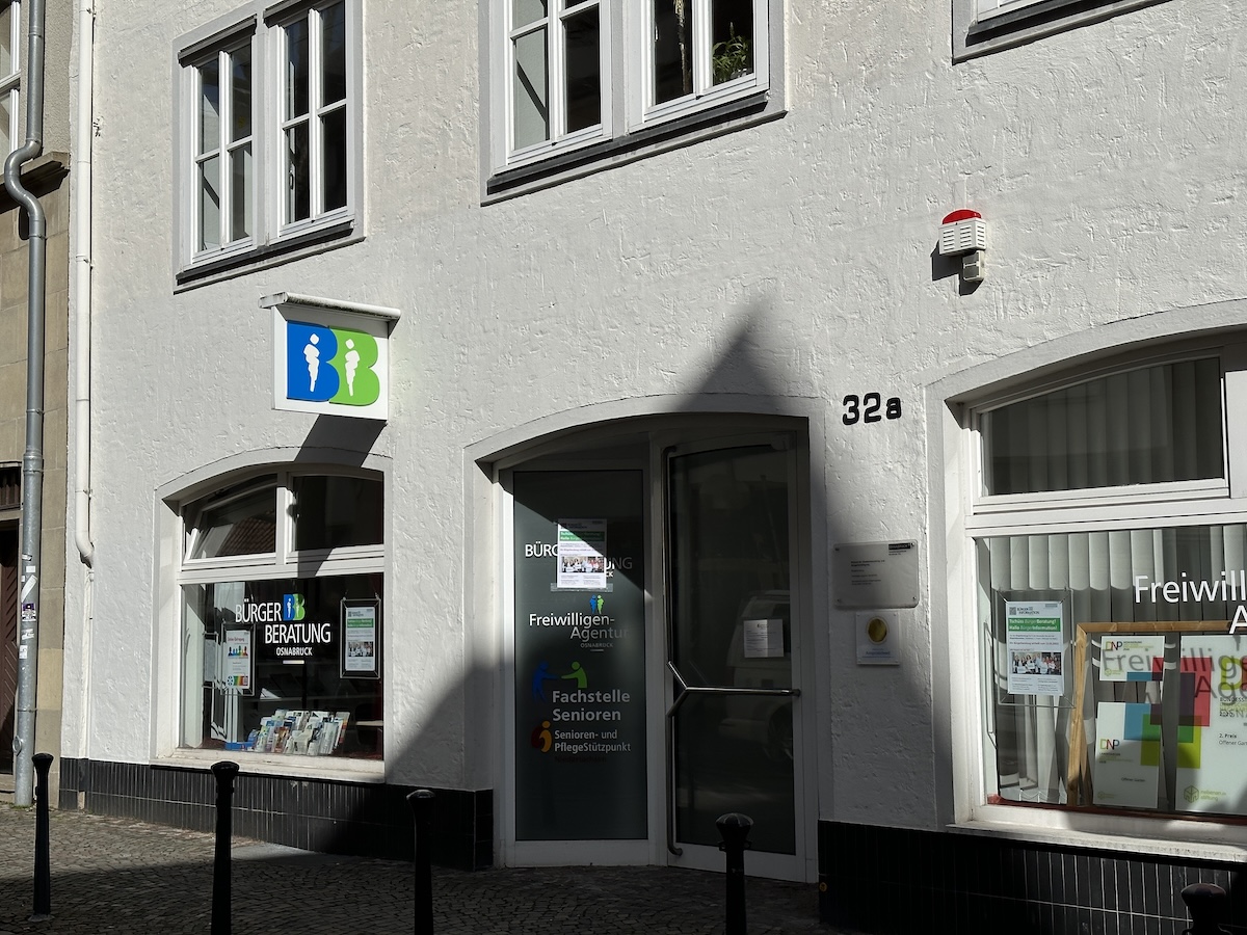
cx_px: 624
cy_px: 468
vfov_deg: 30.3
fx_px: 1729
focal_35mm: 48
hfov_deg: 39.7
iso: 64
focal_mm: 6.86
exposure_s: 1/12048
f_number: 1.78
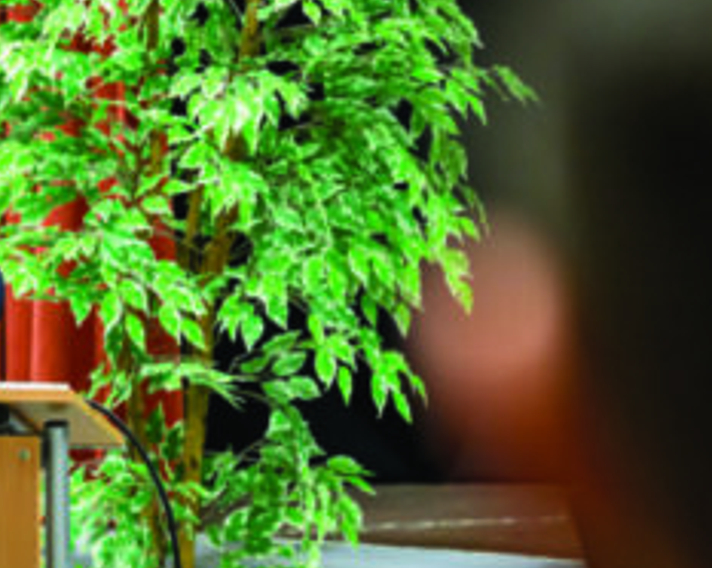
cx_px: -199
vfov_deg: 4.1
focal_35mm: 379
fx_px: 7980
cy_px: 467
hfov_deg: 5.1
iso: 4000
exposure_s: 1/160
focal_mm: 135
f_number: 3.5
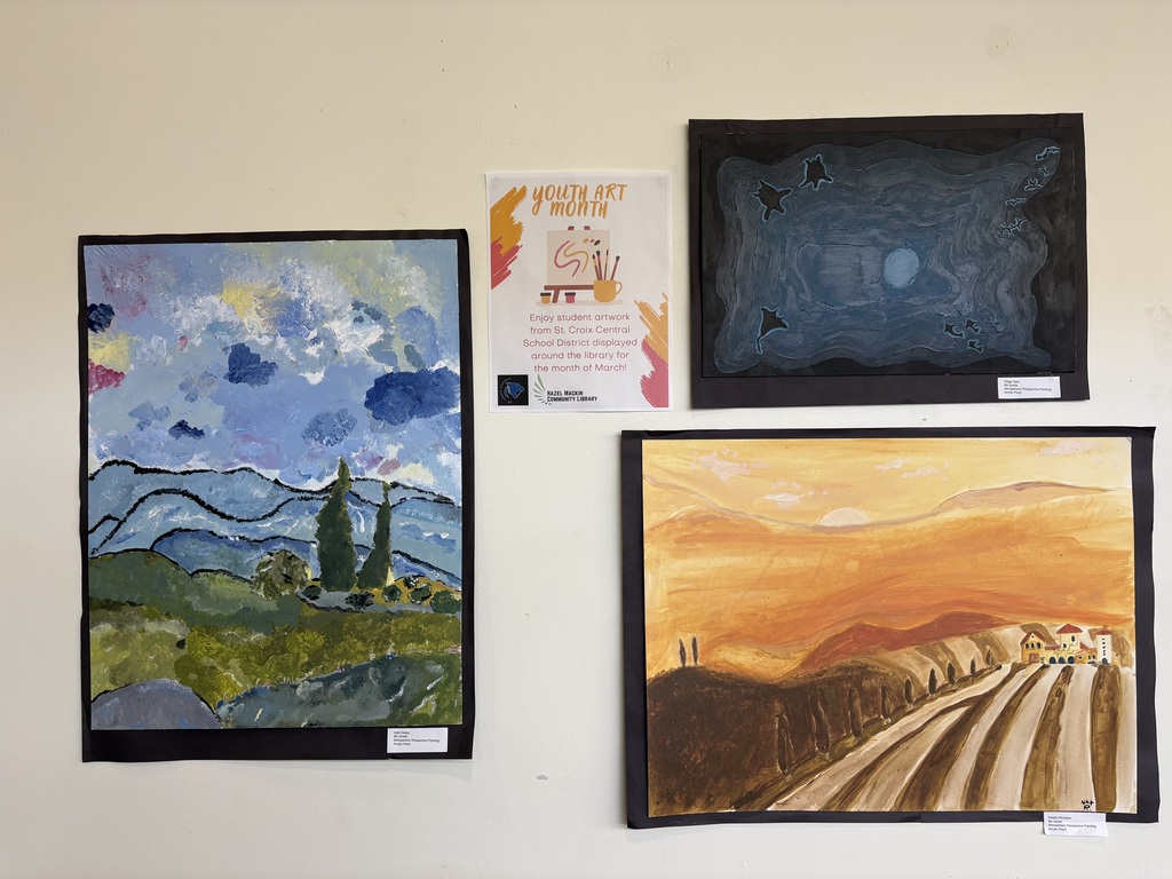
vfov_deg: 53.1
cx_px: 586
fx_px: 880
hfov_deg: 67.3
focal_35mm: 26
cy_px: 440
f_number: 1.6
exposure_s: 1/60
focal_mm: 5.96
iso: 100
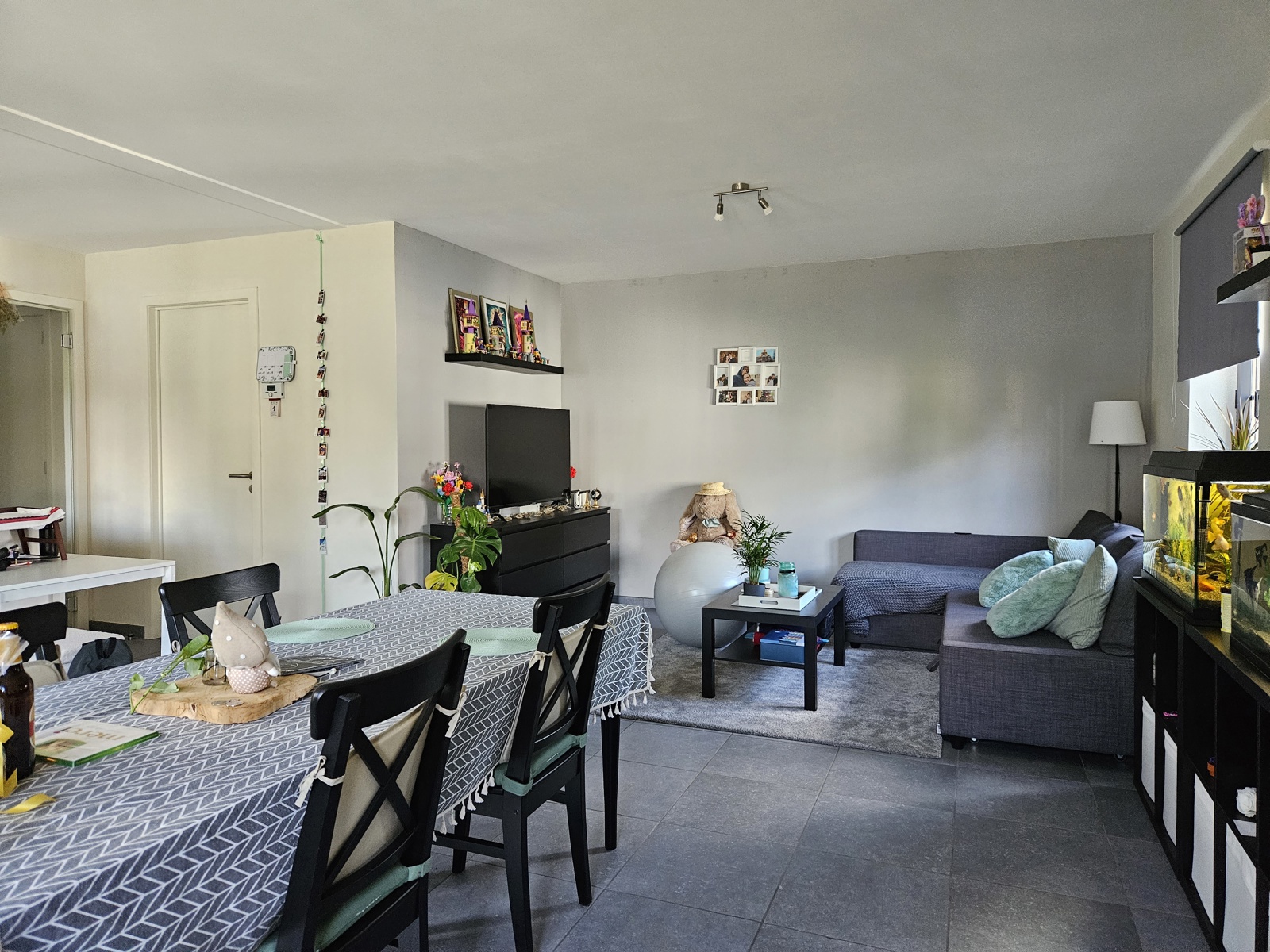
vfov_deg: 58.9
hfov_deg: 73.9
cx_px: 635
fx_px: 844
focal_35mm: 23
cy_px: 476
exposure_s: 1/142
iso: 800
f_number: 1.8
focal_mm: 5.4
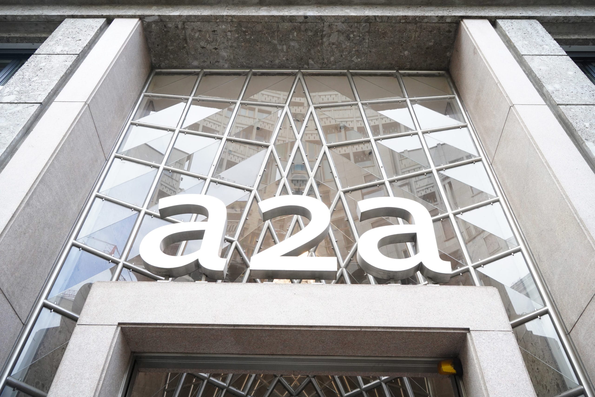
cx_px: 298
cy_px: 198
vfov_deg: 45.0
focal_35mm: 29
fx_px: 479
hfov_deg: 63.7
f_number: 10
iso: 3200
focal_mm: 29
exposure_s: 1/250
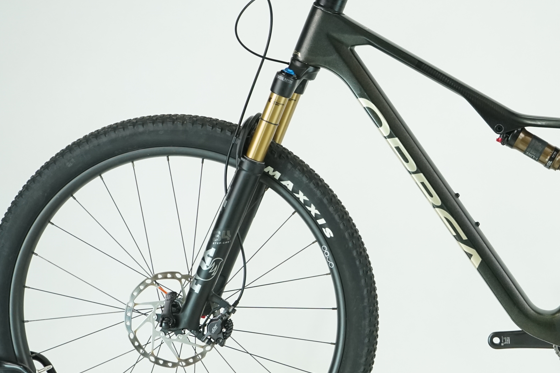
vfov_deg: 13.0
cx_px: 507
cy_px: 202
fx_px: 1633
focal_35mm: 105
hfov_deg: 19.1
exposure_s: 1/200
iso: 1600
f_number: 5.6
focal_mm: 55
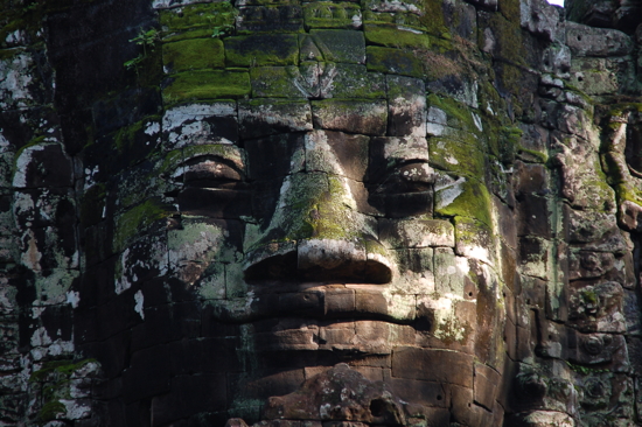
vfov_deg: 6.8
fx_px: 3609
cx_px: 321
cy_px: 214
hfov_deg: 10.2
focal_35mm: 202
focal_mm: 135
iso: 200
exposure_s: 1/80
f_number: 6.3
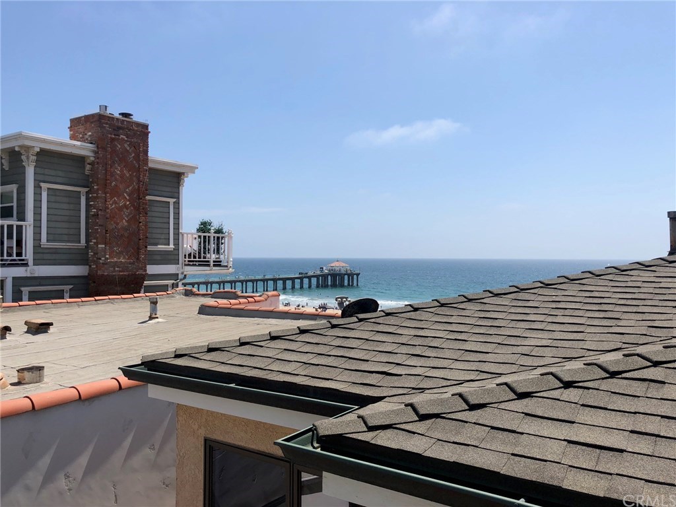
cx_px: 338
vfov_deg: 49.7
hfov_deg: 63.4
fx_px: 547
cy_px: 254
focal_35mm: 28
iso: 25
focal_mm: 4
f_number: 1.8
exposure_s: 1/3472
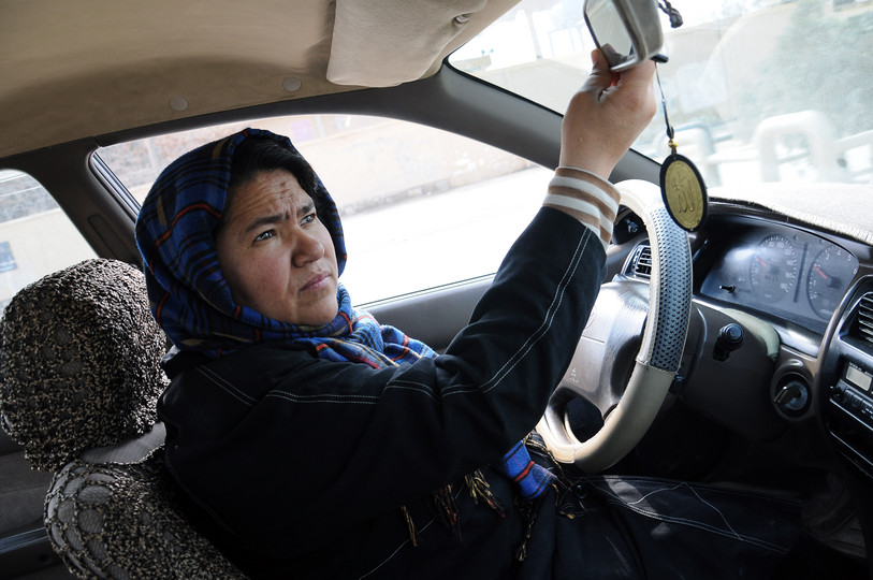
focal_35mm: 27
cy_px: 290
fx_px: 654
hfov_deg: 67.4
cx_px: 436
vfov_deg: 47.8
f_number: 4
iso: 320
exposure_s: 1/250
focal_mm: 18
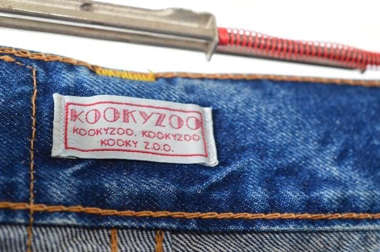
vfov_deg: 21.2
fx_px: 674
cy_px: 133
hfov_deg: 31.5
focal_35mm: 64
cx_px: 180
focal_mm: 40
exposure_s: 1/15
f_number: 6.3
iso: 800
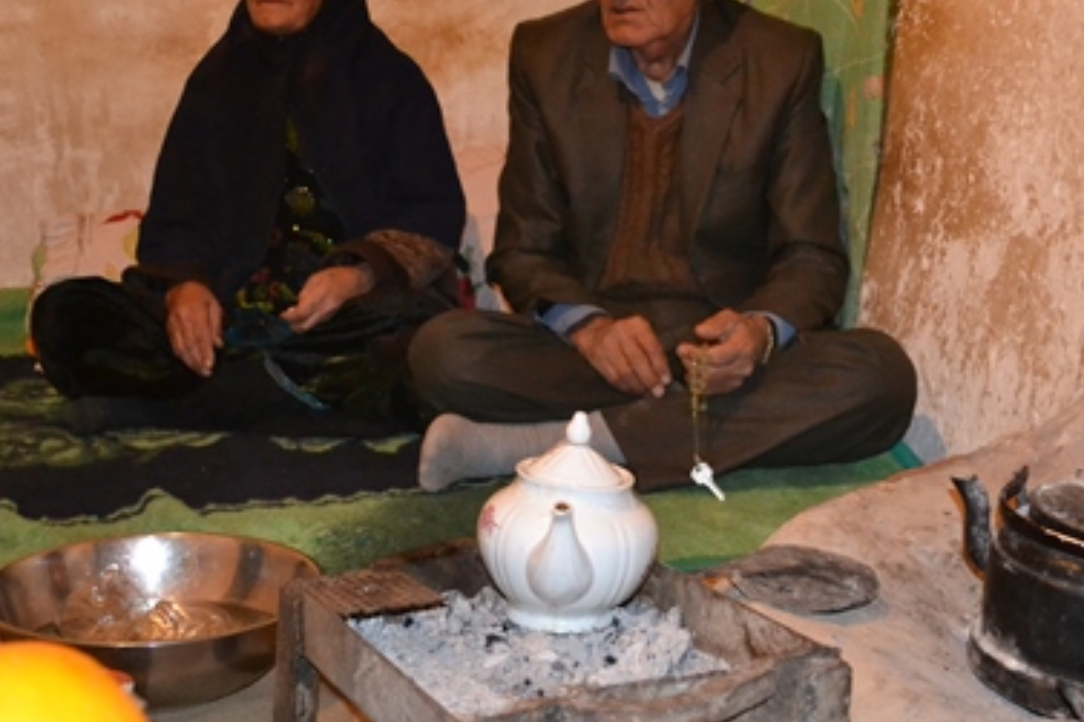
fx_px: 1535
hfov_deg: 38.8
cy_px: 318
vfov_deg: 26.4
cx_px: 627
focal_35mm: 51
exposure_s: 1/60
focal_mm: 20
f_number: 3.8
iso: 2800
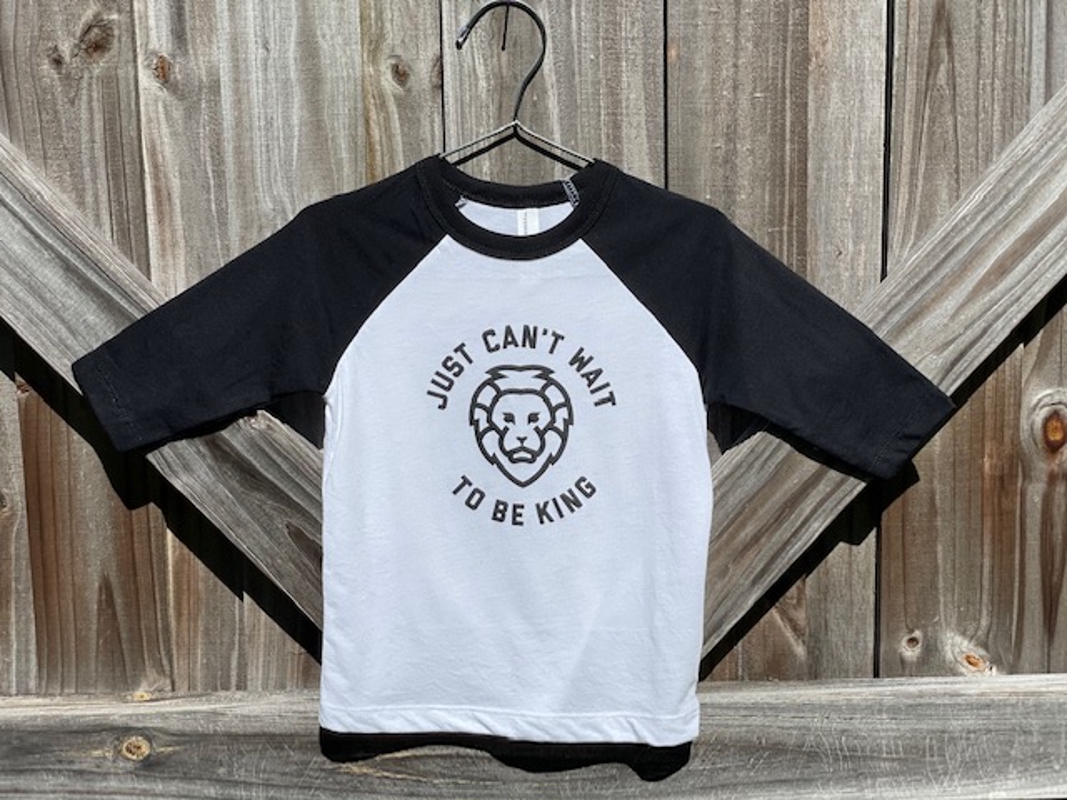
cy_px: 400
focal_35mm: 52
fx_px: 1603
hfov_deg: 36.8
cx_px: 534
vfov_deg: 28.0
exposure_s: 1/3984
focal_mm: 6
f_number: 2
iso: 25
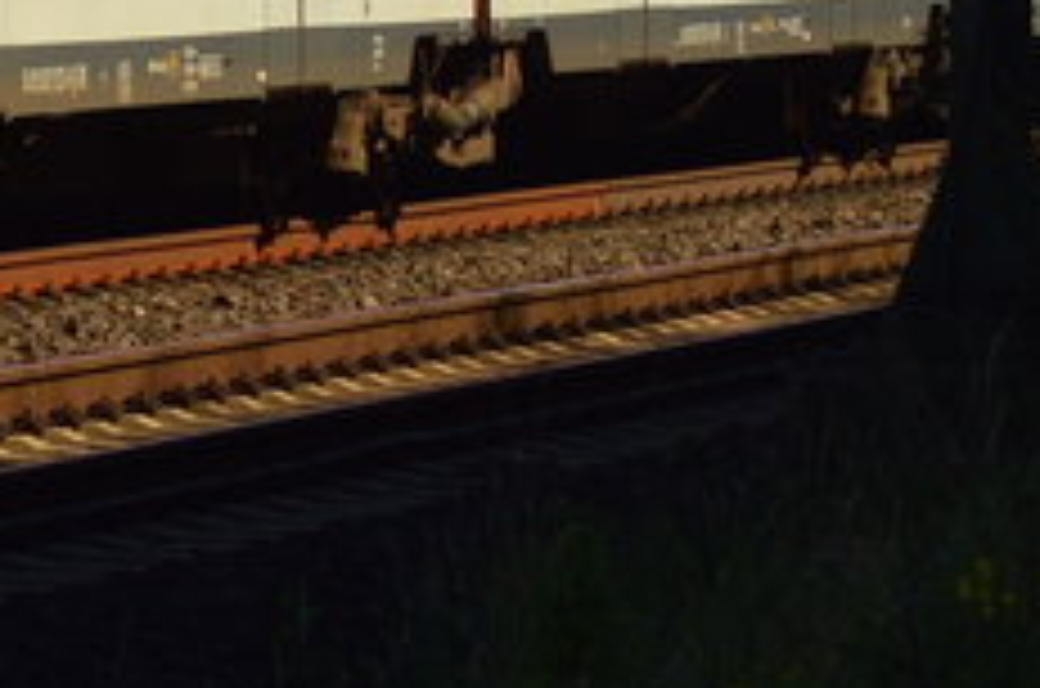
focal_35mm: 546
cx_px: -774
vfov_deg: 2.5
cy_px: -191
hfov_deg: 3.8
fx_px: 15741
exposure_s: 1/800
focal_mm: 70
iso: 200
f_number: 8
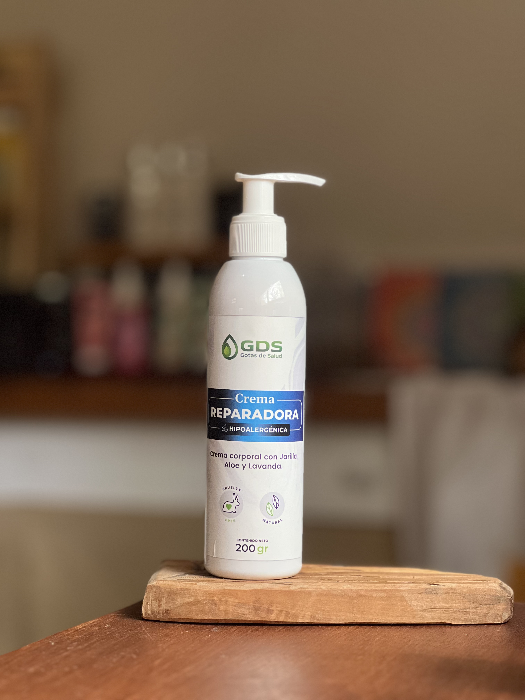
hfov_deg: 19.1
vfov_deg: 25.3
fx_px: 1557
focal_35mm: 77
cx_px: 262
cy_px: 350
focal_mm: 9
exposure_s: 1/119
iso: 250
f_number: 2.8
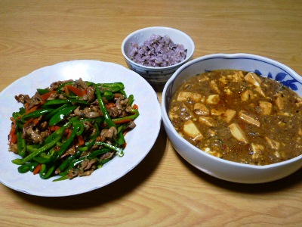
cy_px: 114
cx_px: 151
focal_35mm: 38
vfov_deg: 37.7
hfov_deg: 49.0
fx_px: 332
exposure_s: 1/10
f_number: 3.5
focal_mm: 6.8
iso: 400
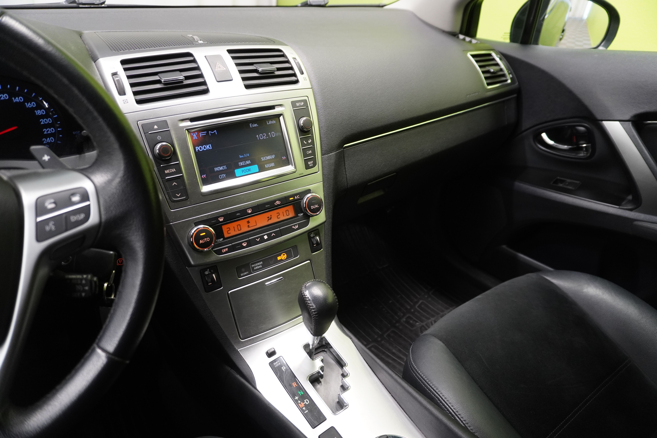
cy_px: 219
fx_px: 438
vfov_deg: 53.1
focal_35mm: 24
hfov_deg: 73.7
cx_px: 328
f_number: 3.5
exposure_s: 1/30
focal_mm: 16
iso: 1000
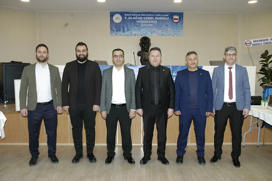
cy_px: 90
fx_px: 249
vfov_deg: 39.9
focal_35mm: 33
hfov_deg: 57.3
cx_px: 136
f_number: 4.5
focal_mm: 22
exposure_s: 1/60
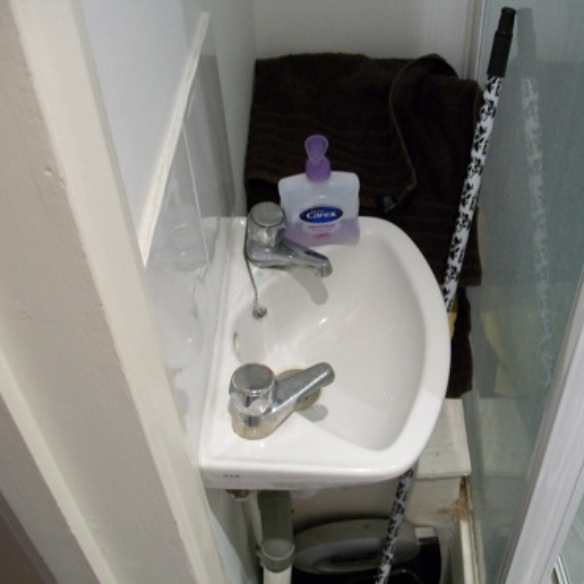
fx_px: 821
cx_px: 360
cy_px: 294
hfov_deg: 38.9
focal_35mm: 43
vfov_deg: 39.2
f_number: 2.7
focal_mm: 6
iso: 160
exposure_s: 1/25
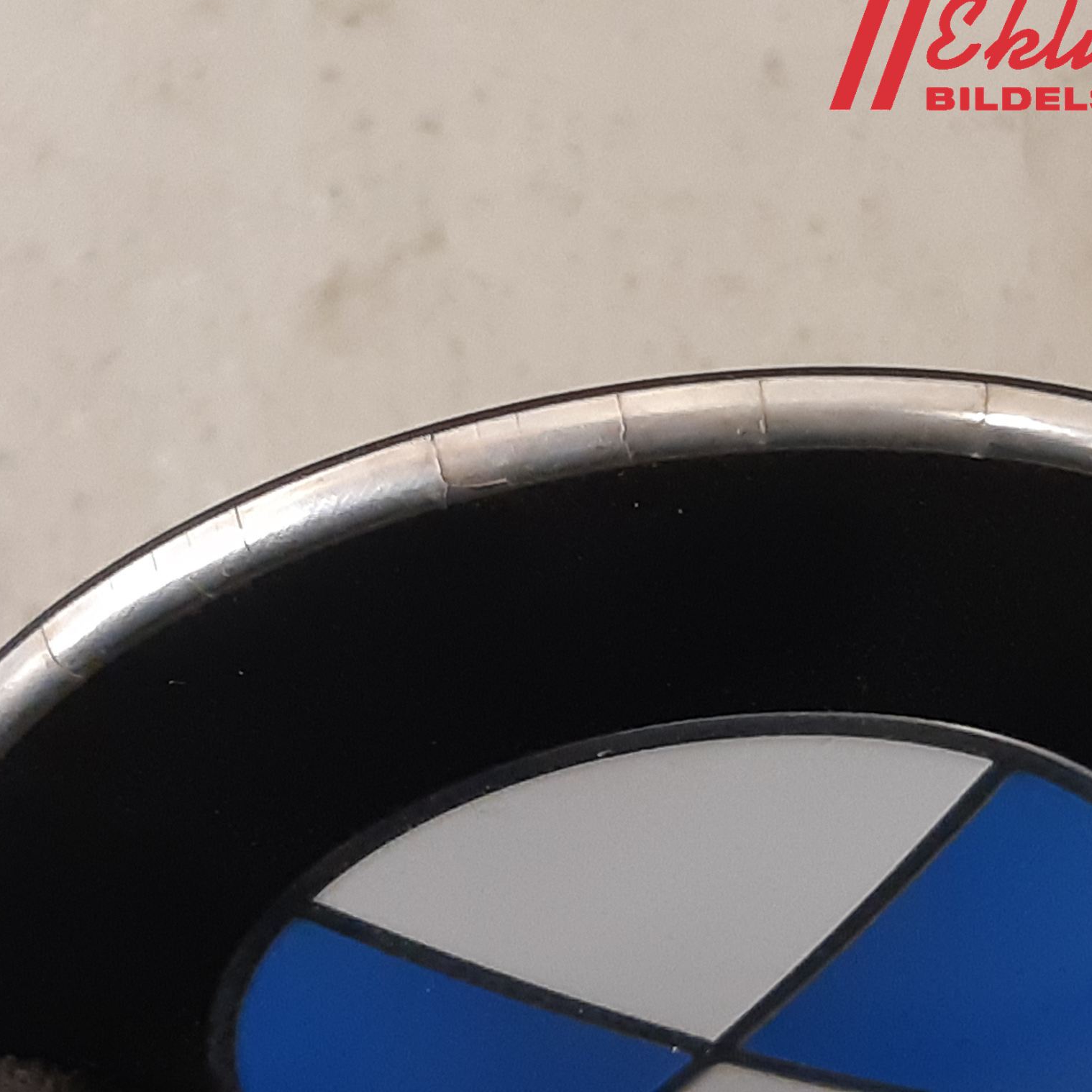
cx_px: 534
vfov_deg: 52.5
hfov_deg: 52.5
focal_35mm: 31
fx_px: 1106
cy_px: 541
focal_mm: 3.93
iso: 200
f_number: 1.7
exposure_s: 1/33
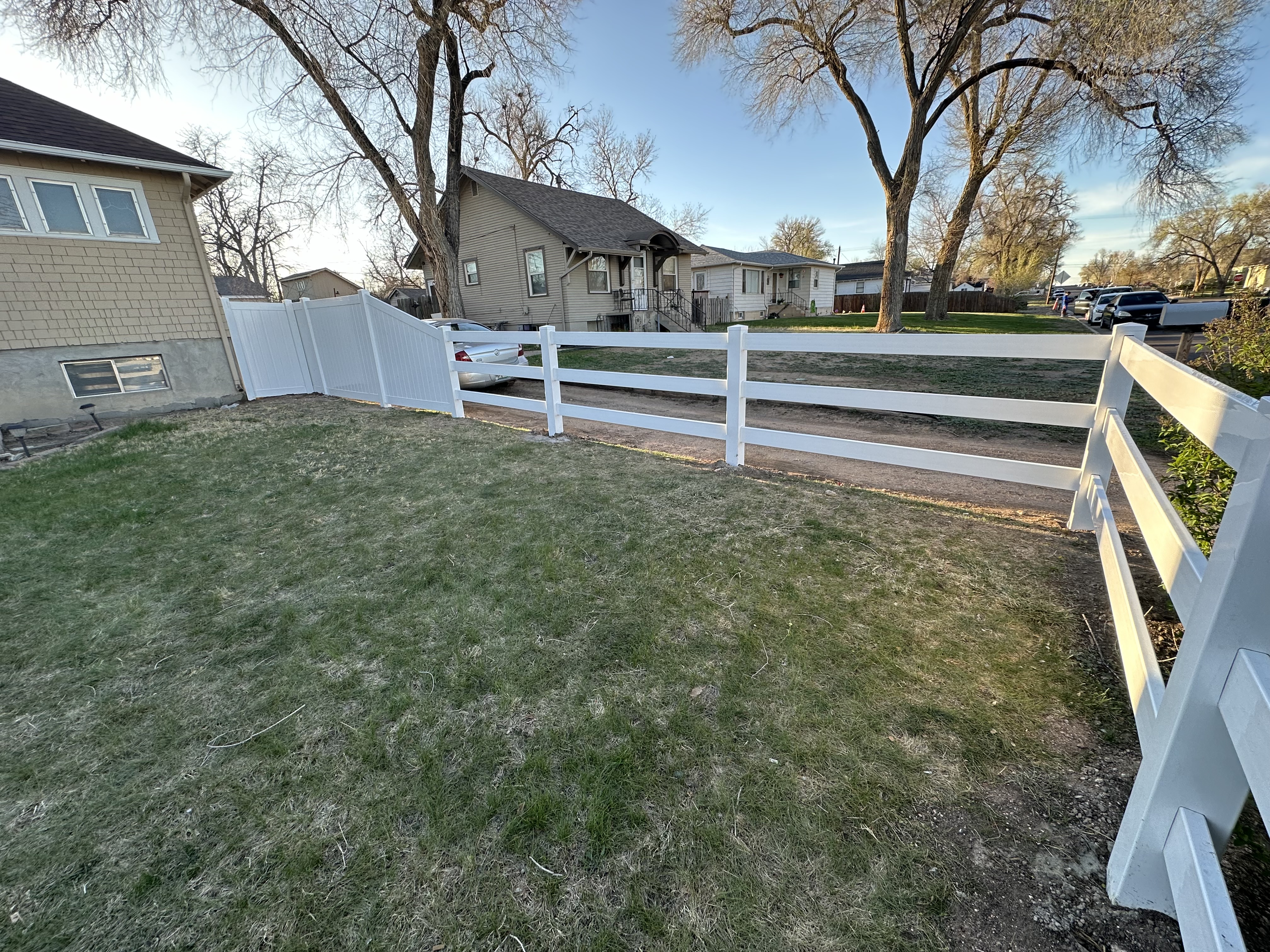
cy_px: 476
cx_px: 635
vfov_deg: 85.7
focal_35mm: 14
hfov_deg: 102.1
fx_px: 514
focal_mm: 2.22
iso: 40
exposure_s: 1/161
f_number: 2.2
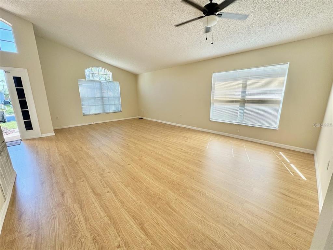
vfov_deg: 85.7
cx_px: 166
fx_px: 135
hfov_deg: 102.1
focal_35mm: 14
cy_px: 125
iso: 50
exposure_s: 1/120
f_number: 2.2
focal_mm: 2.22
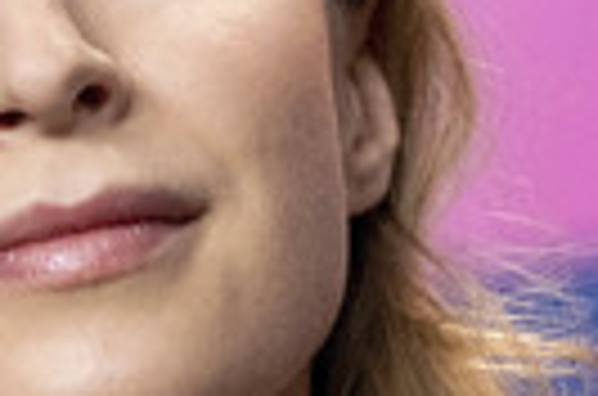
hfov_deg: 3.3
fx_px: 10490
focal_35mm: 633
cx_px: 151
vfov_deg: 2.2
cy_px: 144
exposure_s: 1/420
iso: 2500
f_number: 2.8
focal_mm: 124.3
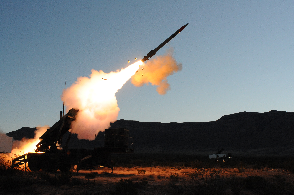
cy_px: 98
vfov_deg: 31.8
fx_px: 343
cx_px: 147
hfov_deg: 46.4
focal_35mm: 42
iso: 2000
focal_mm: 28
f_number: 8
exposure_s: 1/5000
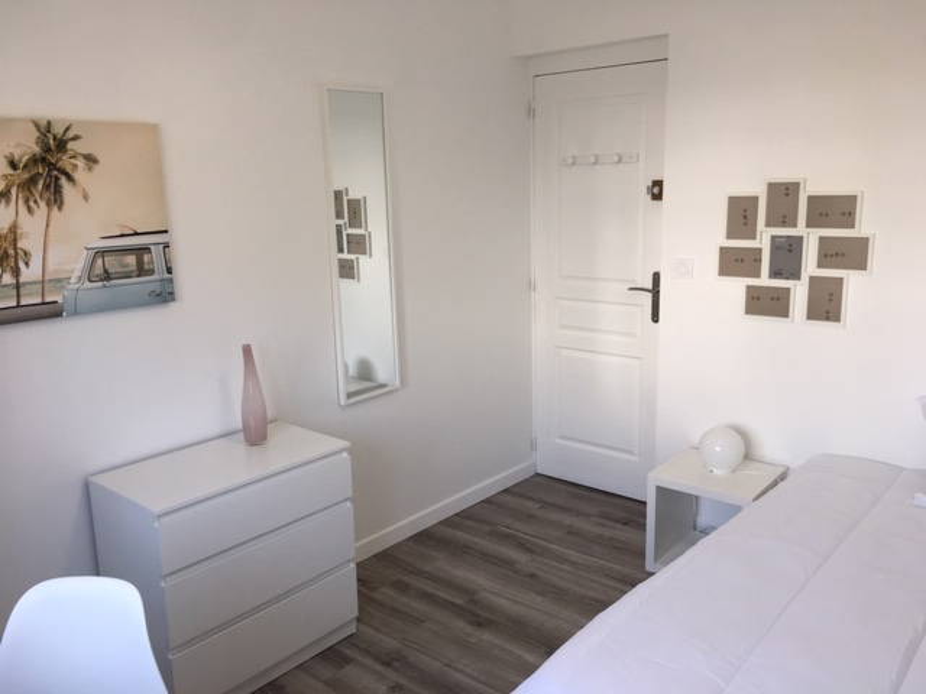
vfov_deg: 48.2
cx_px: 463
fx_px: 776
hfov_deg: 61.7
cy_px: 347
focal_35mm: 29
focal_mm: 4.15
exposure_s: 1/100
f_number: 2.2
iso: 32
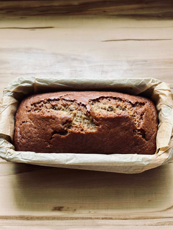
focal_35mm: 48
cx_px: 86
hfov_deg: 30.3
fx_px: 320
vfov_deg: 39.7
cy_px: 115
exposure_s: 1/78
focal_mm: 6.86
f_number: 1.78
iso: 125
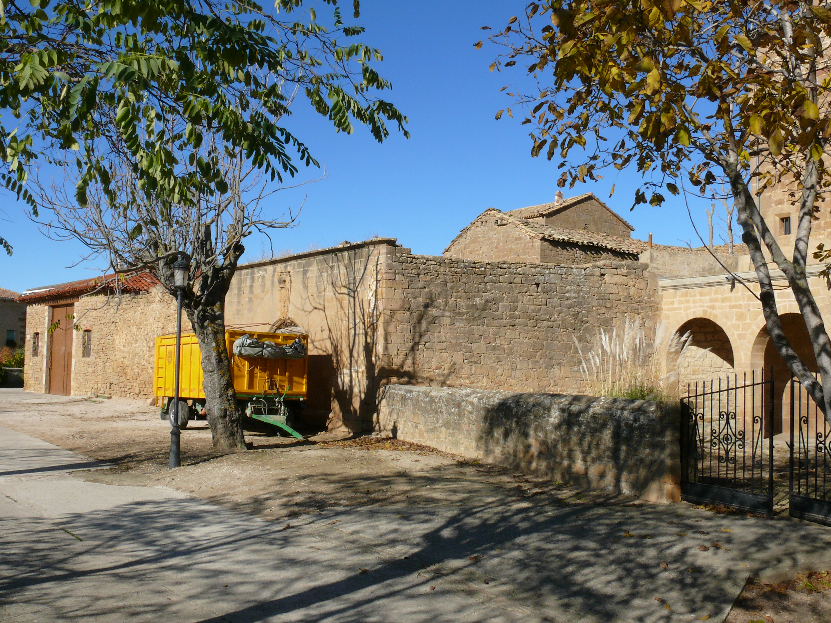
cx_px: 419
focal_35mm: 36
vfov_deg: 39.7
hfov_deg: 51.4
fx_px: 864
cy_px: 303
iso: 100
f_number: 11
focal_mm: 7.4
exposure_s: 1/160
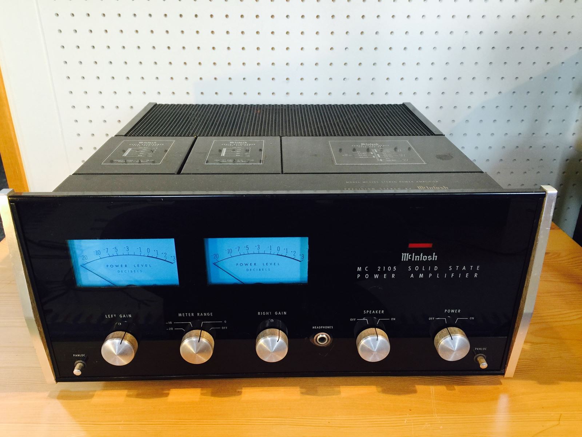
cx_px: 291
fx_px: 488
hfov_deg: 61.7
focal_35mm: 29
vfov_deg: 48.2
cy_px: 218
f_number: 2.2
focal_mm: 4.15
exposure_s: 1/15
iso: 32
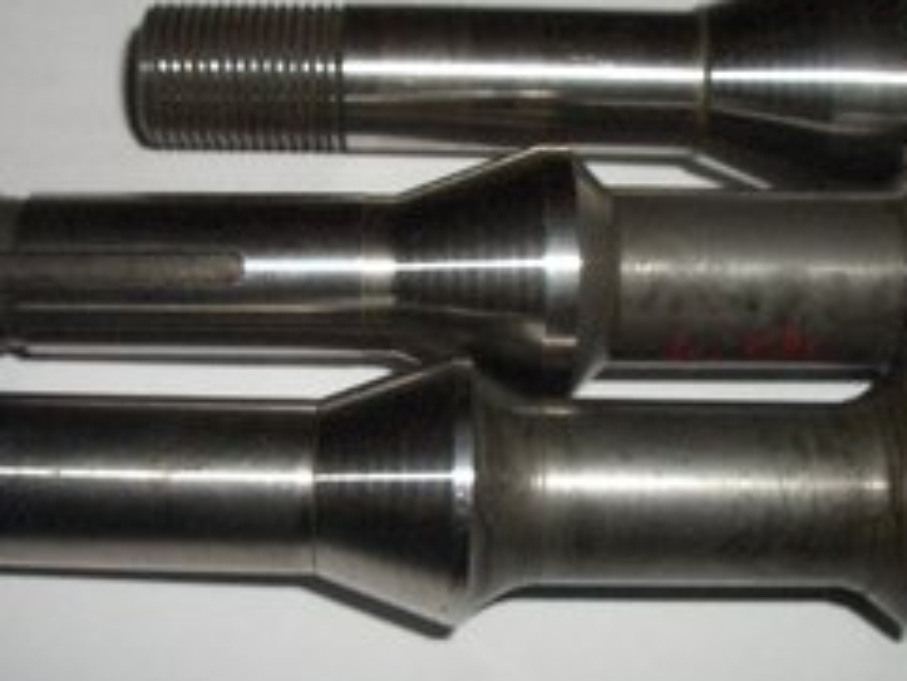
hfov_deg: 33.2
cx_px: 391
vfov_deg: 25.2
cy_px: 278
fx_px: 1520
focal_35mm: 58
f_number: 2.6
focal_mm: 5.8
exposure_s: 1/60
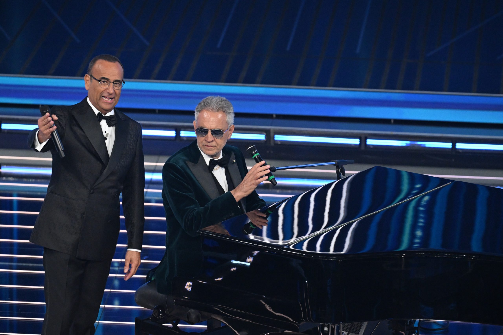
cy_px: 168
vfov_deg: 4.6
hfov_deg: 6.9
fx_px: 4190
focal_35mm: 300
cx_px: 252
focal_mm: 200
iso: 3200
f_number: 3.2
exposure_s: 1/400
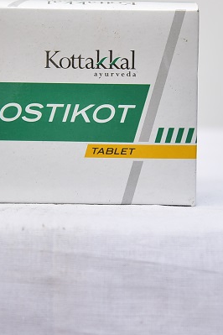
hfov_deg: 12.2
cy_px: 142
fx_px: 1041
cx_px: 86
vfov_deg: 18.3
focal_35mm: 112
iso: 1600
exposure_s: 1/125
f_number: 4.5
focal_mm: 85
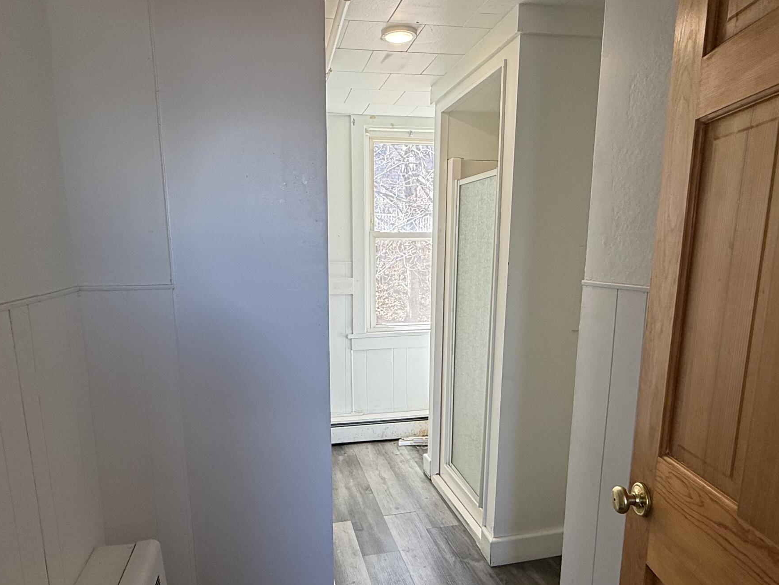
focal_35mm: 24
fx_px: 540
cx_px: 385
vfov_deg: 56.3
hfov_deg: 71.6
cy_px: 357
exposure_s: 1/120
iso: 100
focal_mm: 2.22
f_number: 2.2
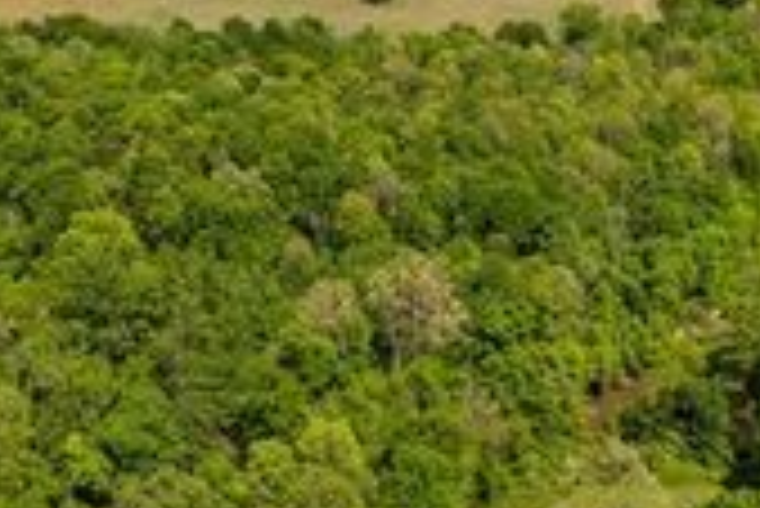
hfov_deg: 30.6
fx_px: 1373
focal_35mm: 65
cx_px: 526
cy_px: 312
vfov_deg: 20.9
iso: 400
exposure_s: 1/4000
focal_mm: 8.38
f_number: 2.8
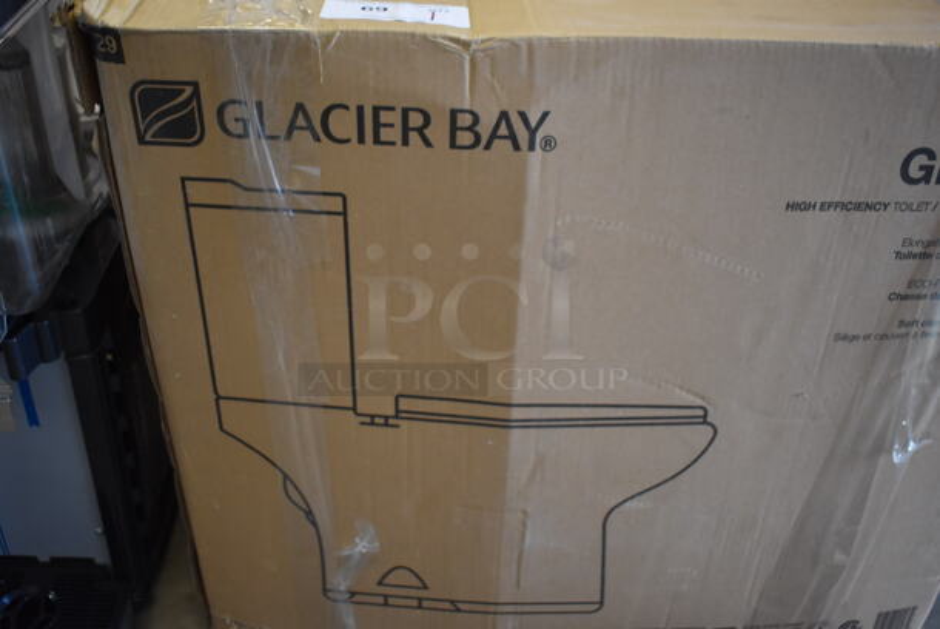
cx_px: 470
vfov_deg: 35.6
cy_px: 314
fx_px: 980
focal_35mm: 38
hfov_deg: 51.2
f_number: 4
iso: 1600
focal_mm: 25
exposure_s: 1/125
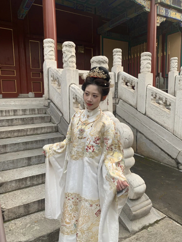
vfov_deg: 67.3
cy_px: 121
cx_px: 91
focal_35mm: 26
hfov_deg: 53.1
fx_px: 182
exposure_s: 1/122
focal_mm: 4.25
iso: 25
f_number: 1.8
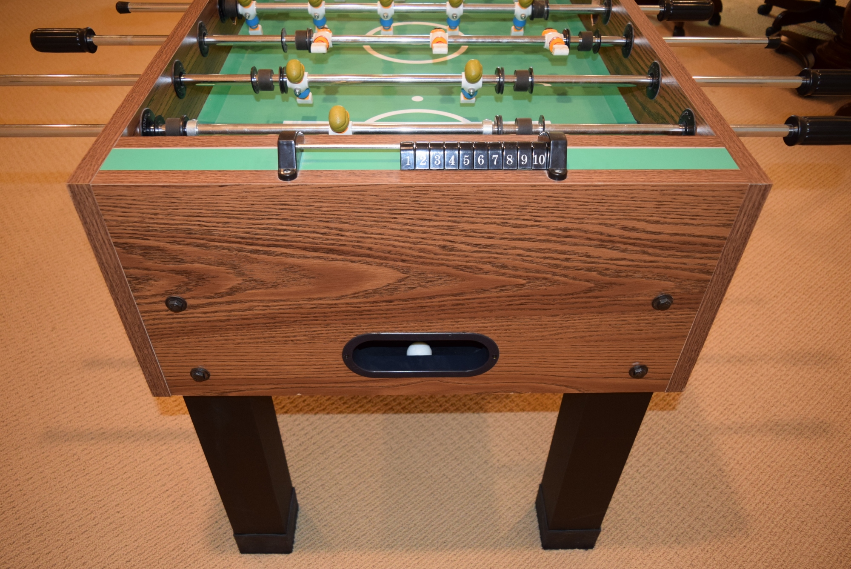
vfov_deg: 48.0
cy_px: 284
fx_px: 639
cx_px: 426
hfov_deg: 67.3
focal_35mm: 27
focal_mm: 18
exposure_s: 1/60
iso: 1100
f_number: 3.5
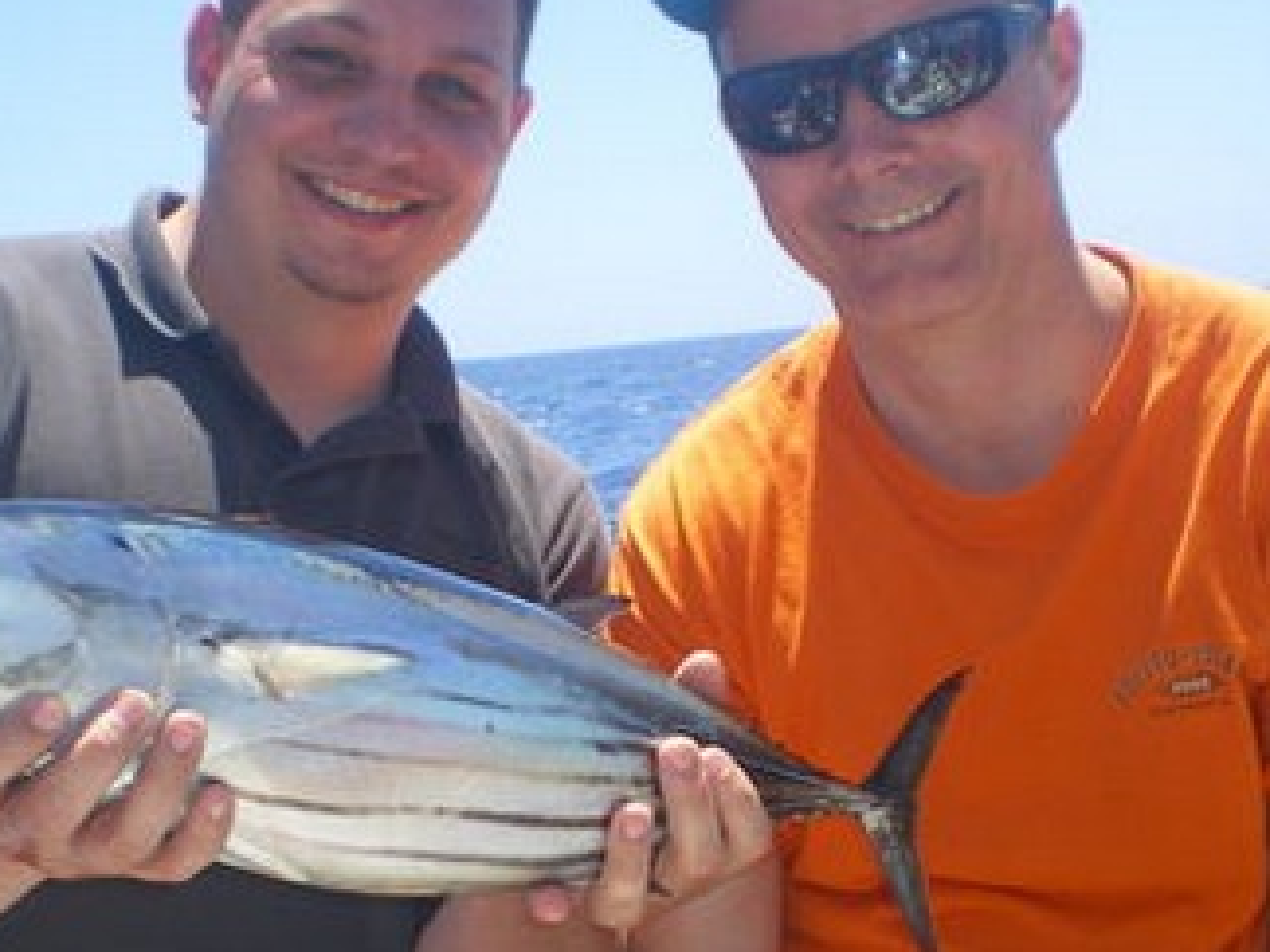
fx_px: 2568
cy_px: 787
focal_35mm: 70
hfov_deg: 27.8
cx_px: 690
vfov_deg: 20.7
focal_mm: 6.3
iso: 50
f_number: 4.6
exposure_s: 1/250
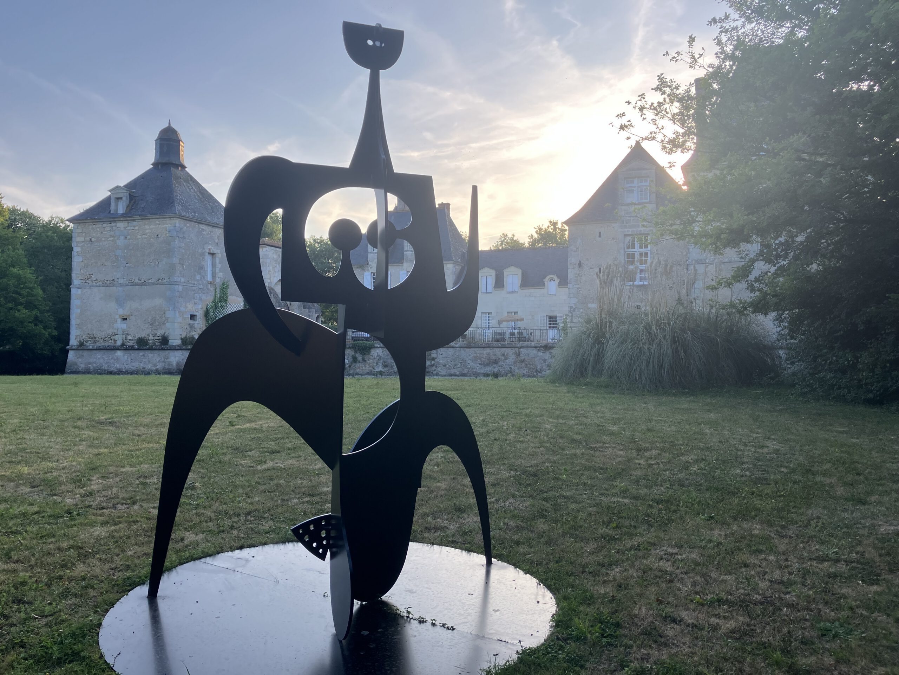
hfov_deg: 63.4
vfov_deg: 49.7
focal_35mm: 28
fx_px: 727
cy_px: 338
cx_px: 450
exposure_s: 1/384
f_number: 1.8
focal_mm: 3.99
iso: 32
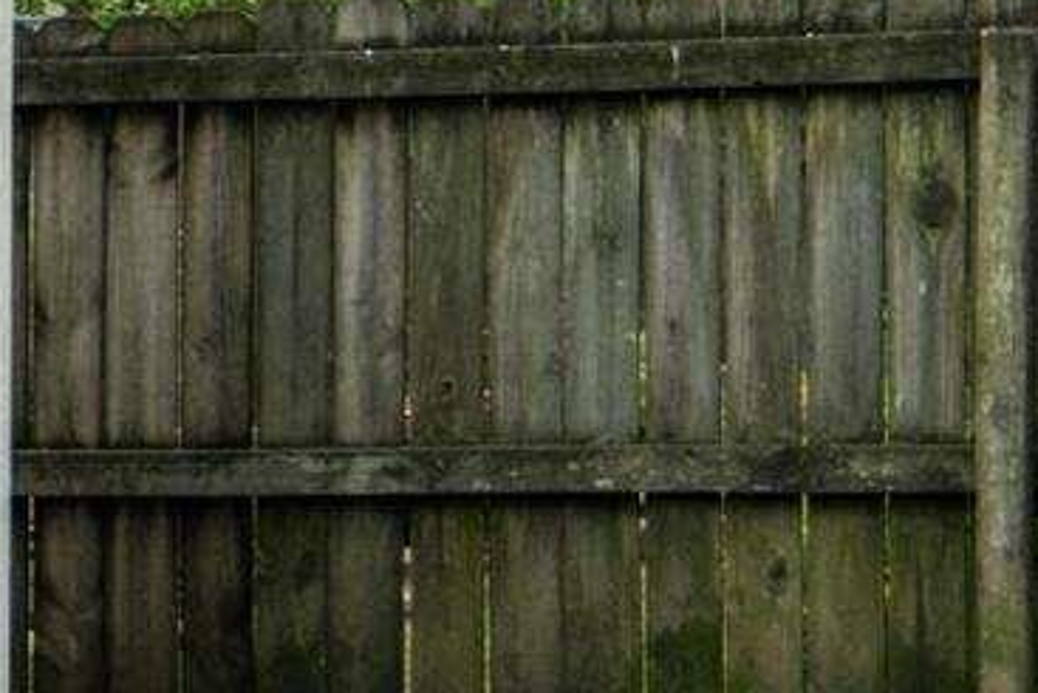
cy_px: 66
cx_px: -1567
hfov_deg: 7.7
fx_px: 7067
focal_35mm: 245
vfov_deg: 5.6
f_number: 9
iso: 500
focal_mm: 24
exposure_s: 1/80
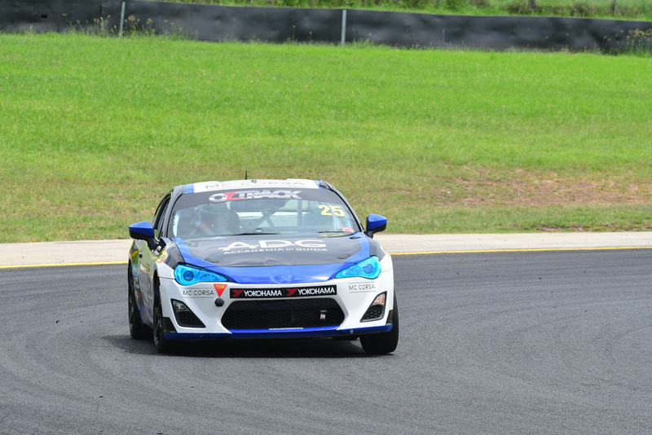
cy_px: 218
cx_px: 326
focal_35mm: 375
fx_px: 6794
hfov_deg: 5.5
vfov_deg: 3.7
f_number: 11
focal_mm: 250
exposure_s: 1/640
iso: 640
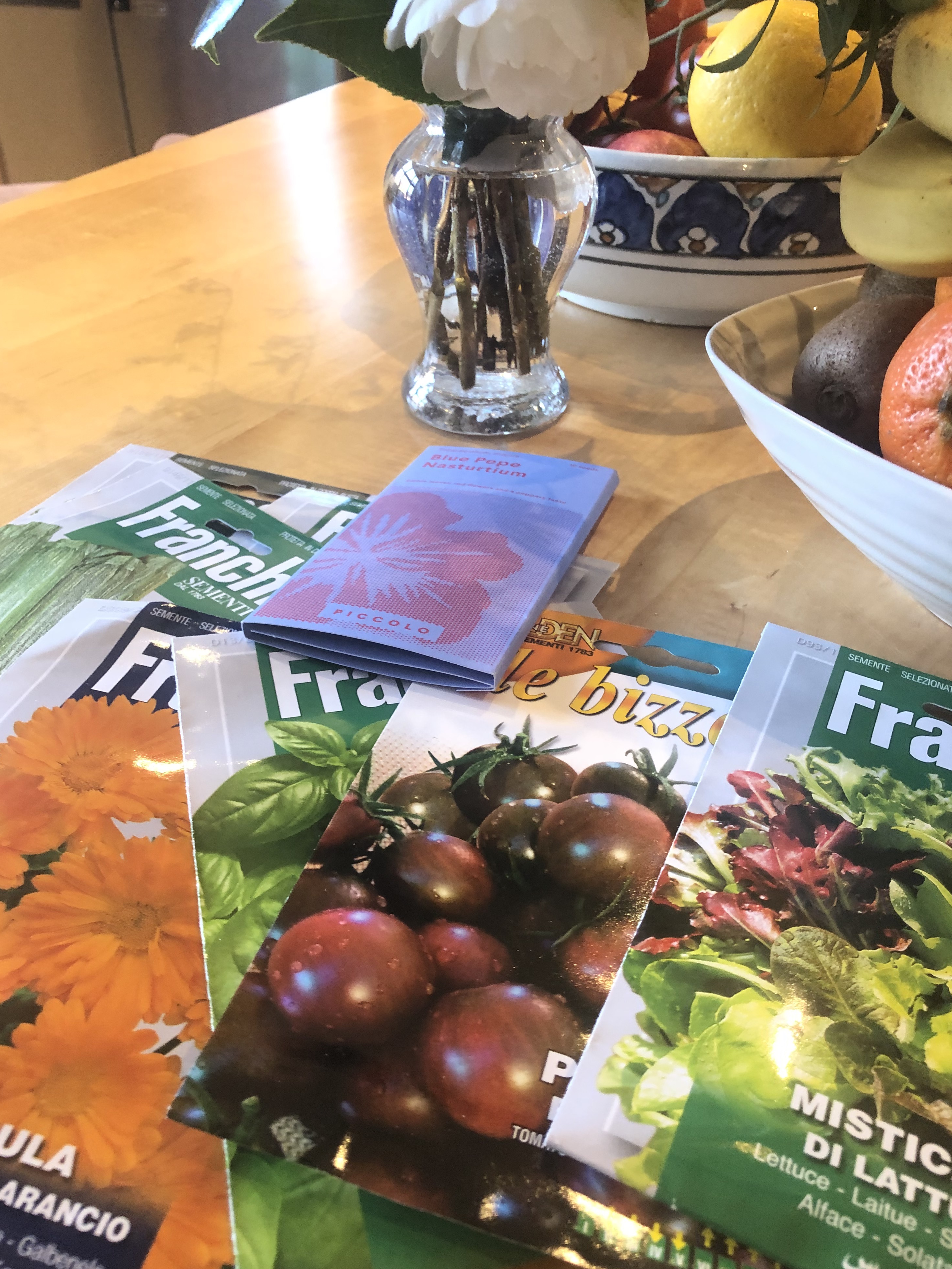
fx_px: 1063
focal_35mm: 29
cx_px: 465
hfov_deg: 48.2
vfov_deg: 61.7
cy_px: 644
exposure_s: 1/17
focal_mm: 3.99
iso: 64
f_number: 1.8
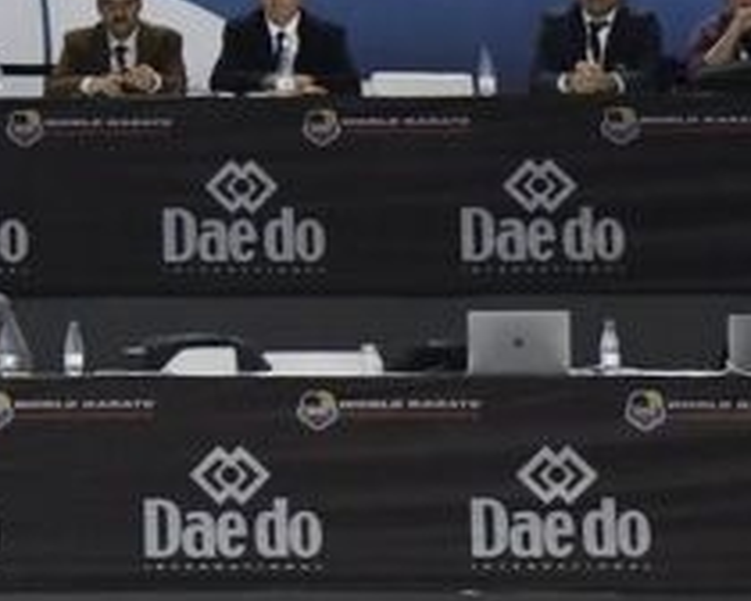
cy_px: -937
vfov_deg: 3.4
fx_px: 9824
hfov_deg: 4.3
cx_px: -887
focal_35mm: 442
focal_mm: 55
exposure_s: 1/800
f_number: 2.8
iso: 1000
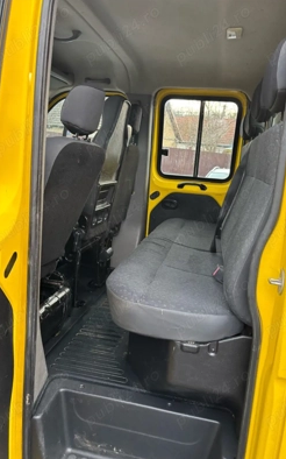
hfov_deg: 44.5
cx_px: 145
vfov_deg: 66.5
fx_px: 349
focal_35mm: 28
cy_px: 231
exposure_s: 1/88
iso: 125
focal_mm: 5.96
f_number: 1.6
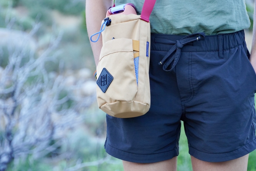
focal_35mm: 158
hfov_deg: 13.0
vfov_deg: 8.7
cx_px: 135
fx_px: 1121
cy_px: 84
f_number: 5.6
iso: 640
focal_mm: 87
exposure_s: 1/160
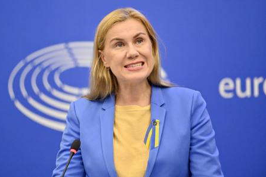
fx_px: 1492
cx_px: 132
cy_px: 89
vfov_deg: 6.8
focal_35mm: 202
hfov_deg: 10.2
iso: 5000
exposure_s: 1/1000
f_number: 2.8
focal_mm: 200
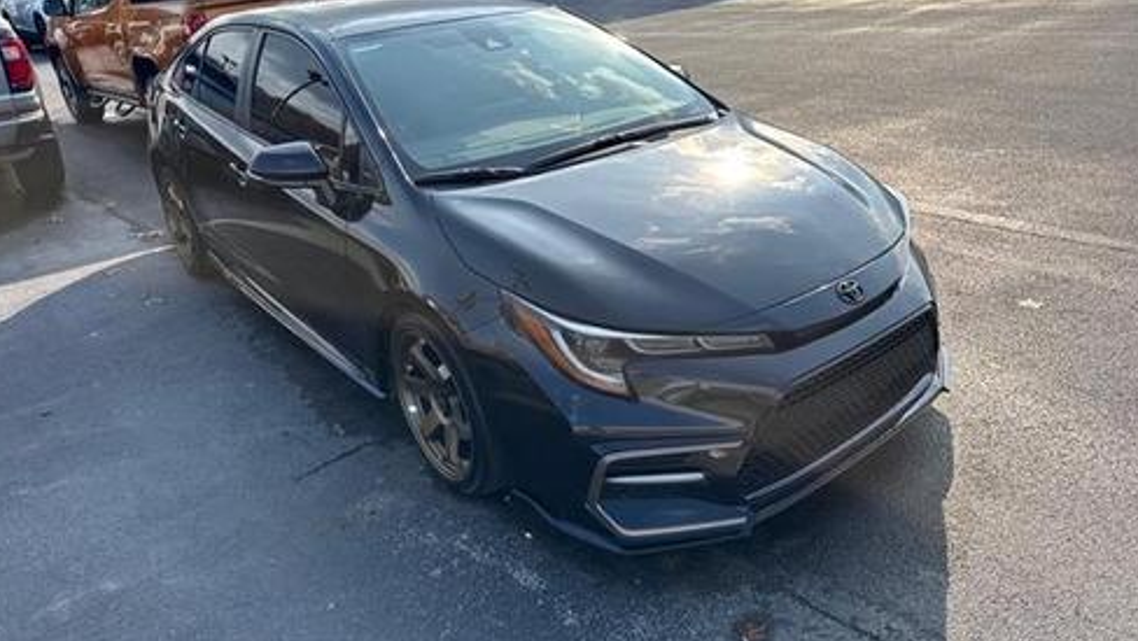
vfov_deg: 42.9
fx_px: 815
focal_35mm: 27
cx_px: 560
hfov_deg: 69.8
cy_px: 287
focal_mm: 6.76
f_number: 1.78
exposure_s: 1/2105
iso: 80
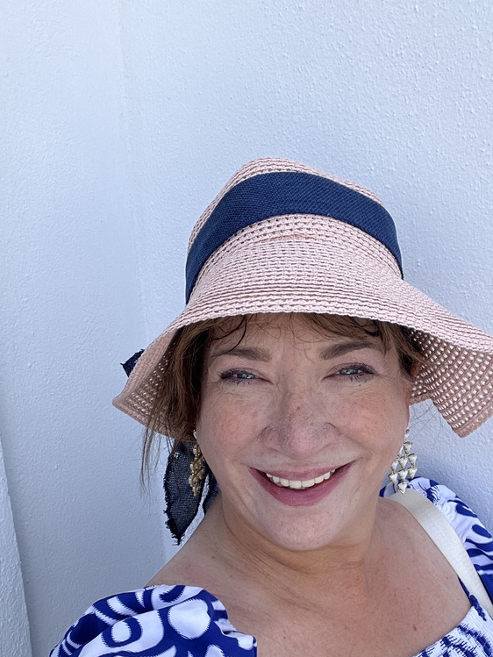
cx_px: 320
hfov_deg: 34.9
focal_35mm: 41
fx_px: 778
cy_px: 435
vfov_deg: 45.1
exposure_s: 1/311
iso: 32
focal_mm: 2.71
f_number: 2.2
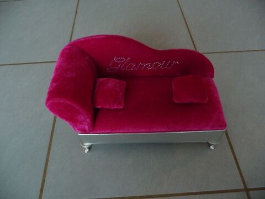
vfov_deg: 49.7
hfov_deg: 63.4
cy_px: 100
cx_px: 132
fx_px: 214
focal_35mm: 28
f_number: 3.3
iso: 400
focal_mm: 4.7
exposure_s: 1/8
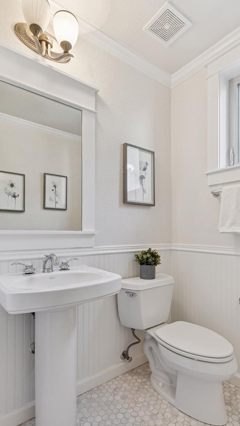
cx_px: 125
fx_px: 215
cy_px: 209
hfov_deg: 58.3
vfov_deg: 89.6
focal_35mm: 19
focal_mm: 17
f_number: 9
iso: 400
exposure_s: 1/6
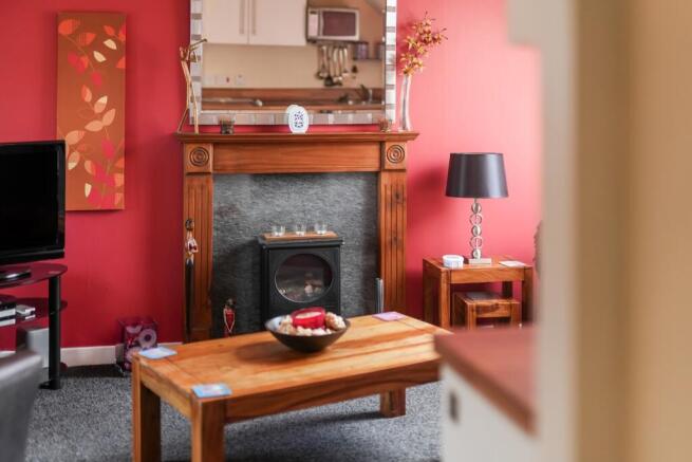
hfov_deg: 39.6
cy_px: 231
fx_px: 961
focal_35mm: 50
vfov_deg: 27.0
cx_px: 346
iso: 400
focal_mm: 50
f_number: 1.4
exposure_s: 1/640
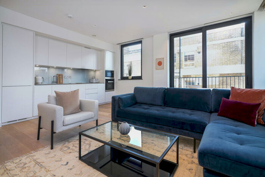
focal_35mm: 16
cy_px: 88
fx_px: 118
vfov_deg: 73.8
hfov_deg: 96.7
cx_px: 132
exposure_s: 1/20
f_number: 5
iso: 100
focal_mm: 16
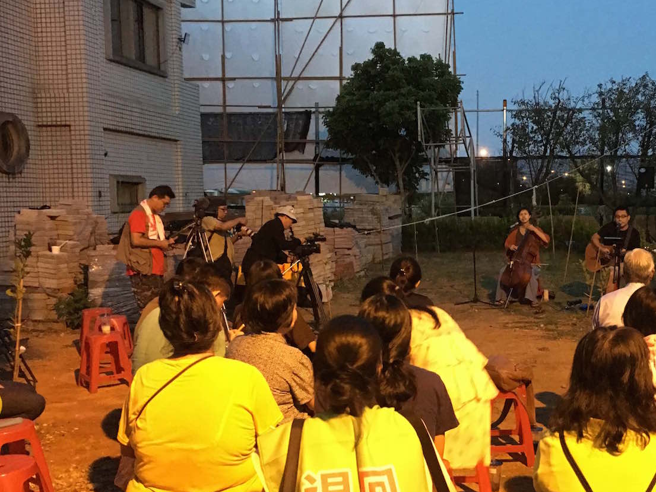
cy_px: 259
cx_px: 456
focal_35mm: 42
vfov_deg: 34.3
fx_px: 796
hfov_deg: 43.9
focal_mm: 4.15
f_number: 2.2
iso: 100
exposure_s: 1/4
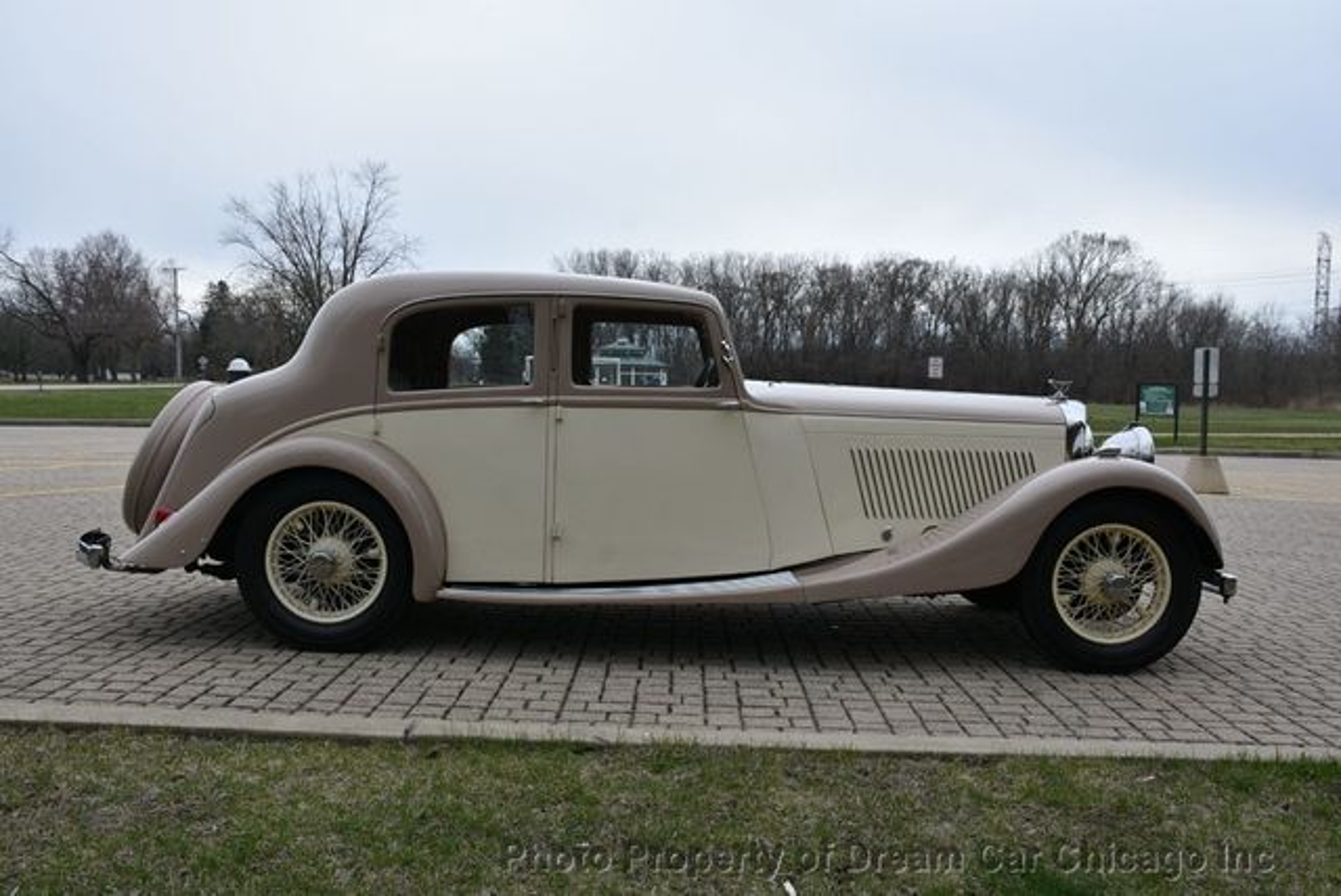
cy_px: 448
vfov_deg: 40.0
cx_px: 670
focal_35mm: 33
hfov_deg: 57.2
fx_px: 1230
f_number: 8
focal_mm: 22
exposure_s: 1/500
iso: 320
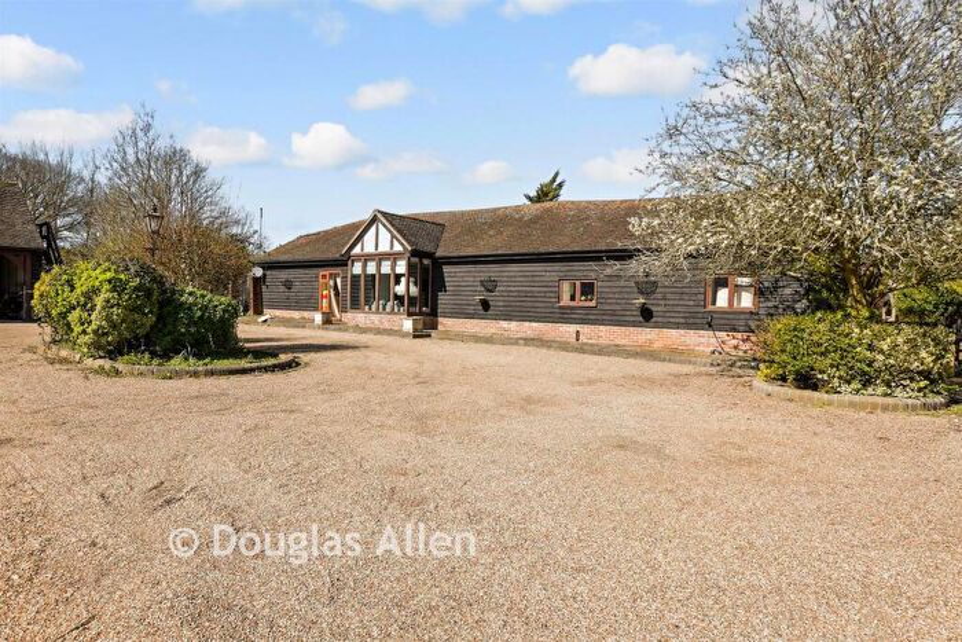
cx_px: 481
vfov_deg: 59.5
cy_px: 321
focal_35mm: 21
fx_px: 561
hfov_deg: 81.2
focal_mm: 14
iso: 50
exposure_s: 1/250
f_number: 8
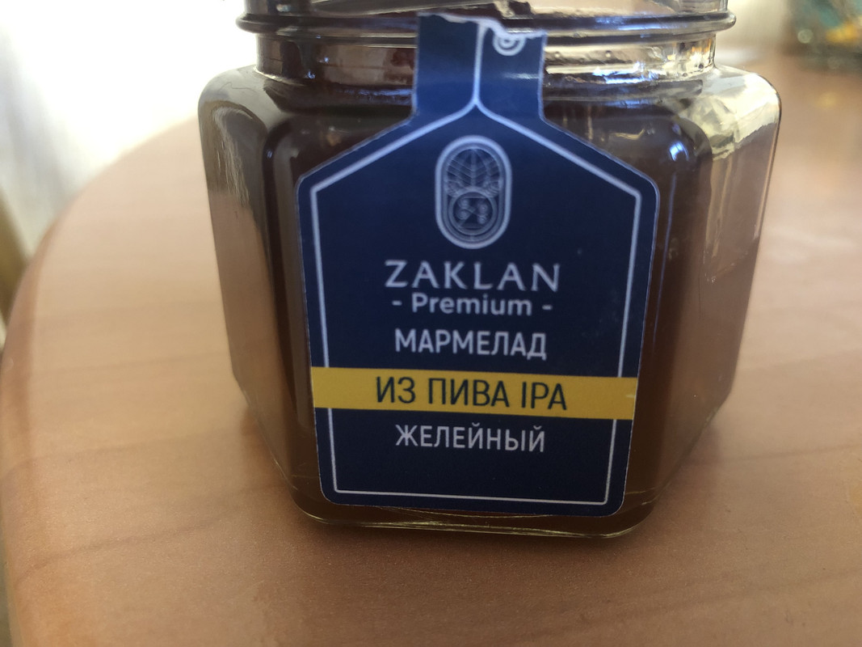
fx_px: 697
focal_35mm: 28
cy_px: 324
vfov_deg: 49.7
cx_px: 431
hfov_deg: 63.4
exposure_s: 1/4
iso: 80
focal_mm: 4
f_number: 1.8
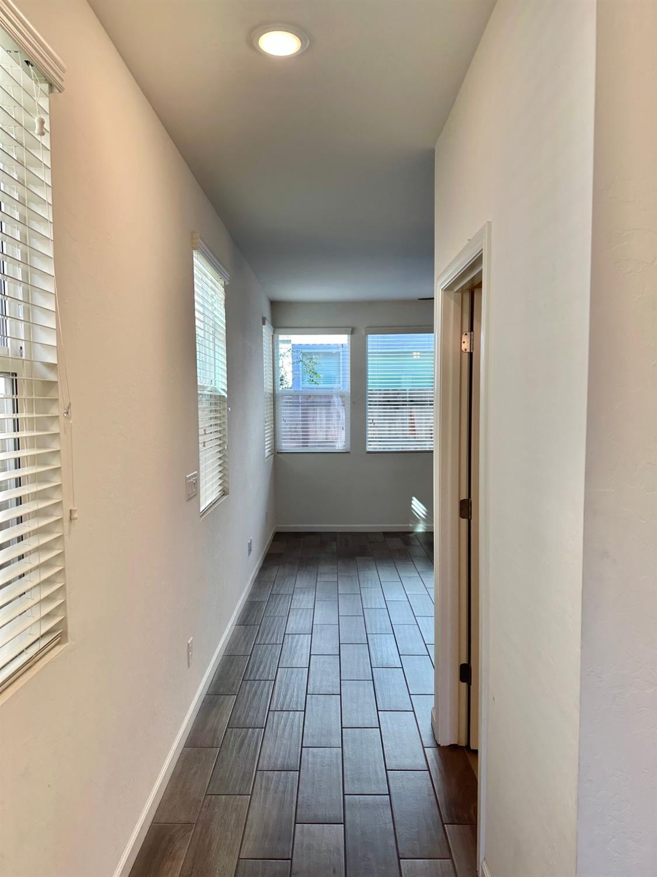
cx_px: 328
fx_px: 607
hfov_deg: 56.8
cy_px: 438
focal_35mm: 24
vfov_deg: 71.6
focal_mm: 6.86
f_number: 1.78
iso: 64
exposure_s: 1/156
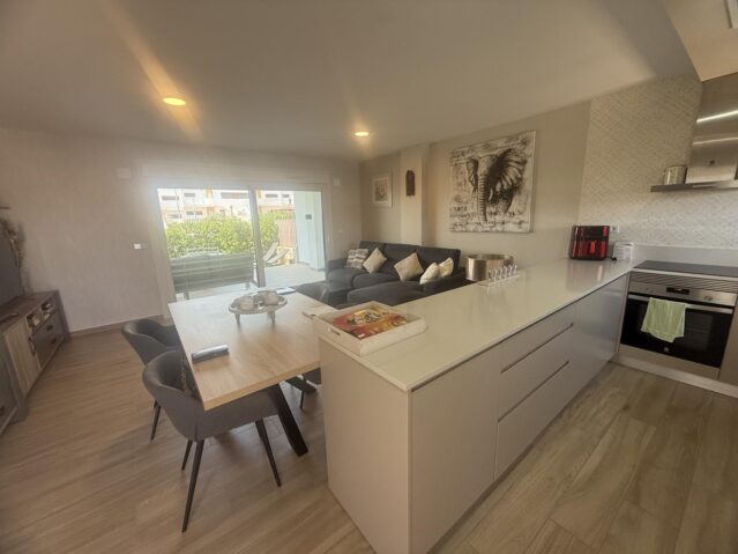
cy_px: 277
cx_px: 369
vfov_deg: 85.7
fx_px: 298
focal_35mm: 14
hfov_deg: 102.1
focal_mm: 2.22
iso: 64
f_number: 2.2
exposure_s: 1/102
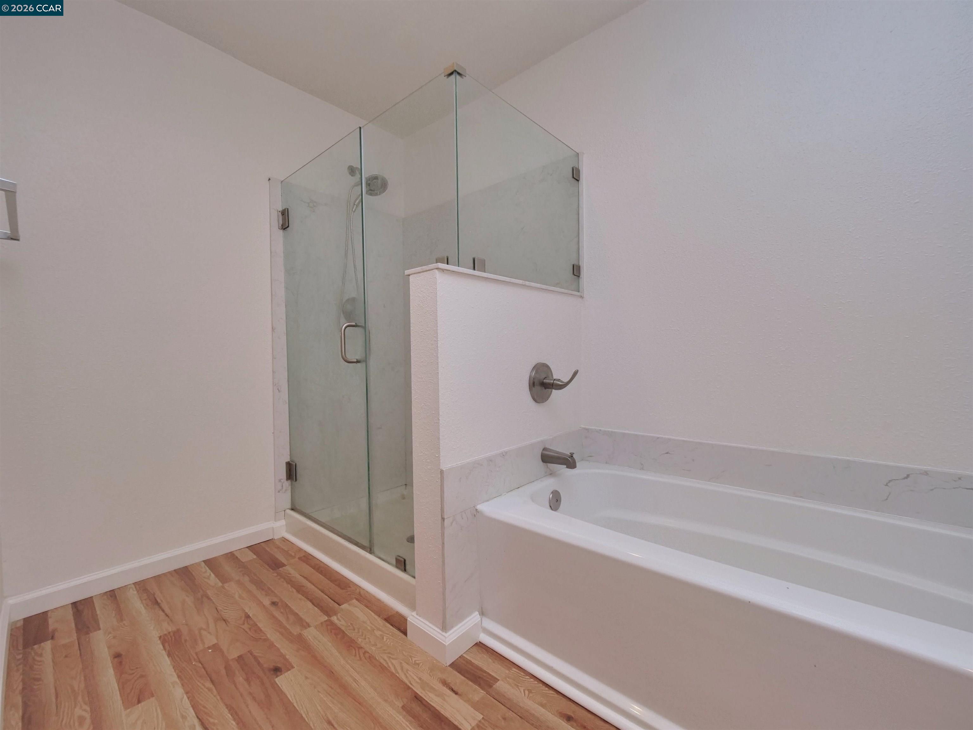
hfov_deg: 102.1
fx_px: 394
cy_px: 365
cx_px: 486
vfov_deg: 85.7
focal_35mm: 14
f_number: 6.3
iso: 800
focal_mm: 7
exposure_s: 1/160
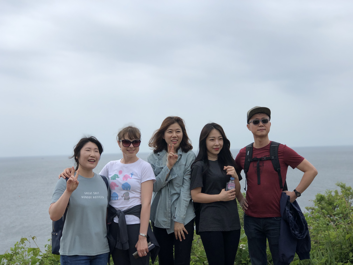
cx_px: 176
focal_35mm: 57
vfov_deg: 25.7
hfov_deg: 33.8
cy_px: 132
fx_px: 581
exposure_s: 1/1200
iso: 20
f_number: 2.8
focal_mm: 6.6
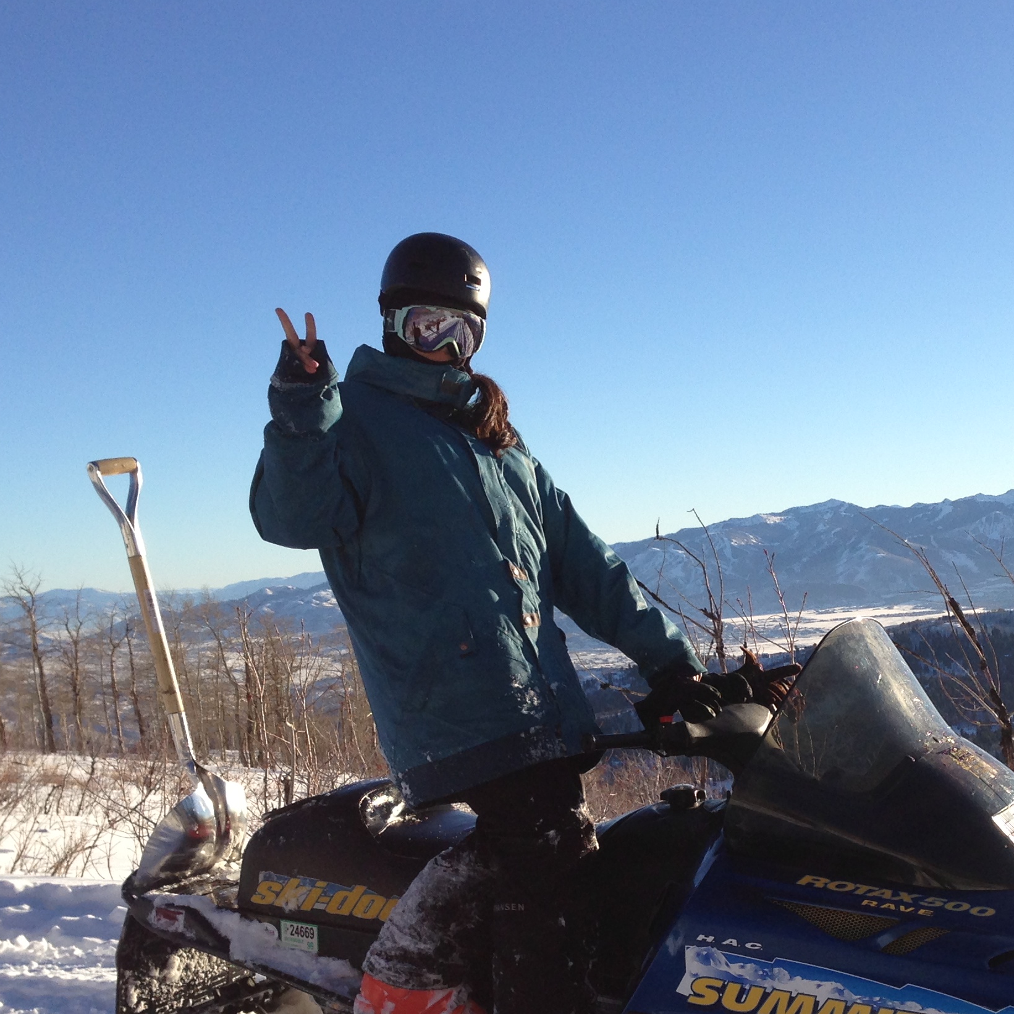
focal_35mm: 58
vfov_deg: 29.3
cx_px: 673
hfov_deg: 29.4
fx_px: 1922
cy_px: 703
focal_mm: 4.13
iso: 50
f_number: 2.4
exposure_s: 1/1290
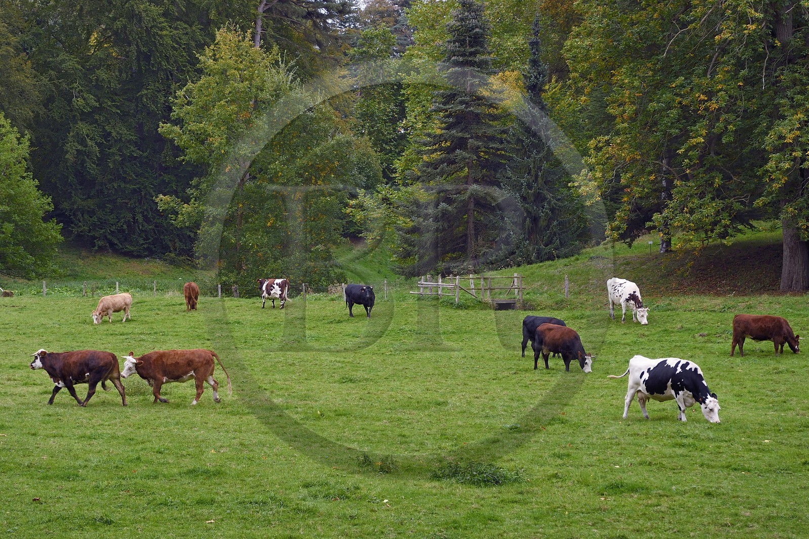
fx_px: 1573
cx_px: 404
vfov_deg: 19.4
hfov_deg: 28.8
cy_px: 270
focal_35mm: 70
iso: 200
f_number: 5.6
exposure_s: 1/160
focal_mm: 70
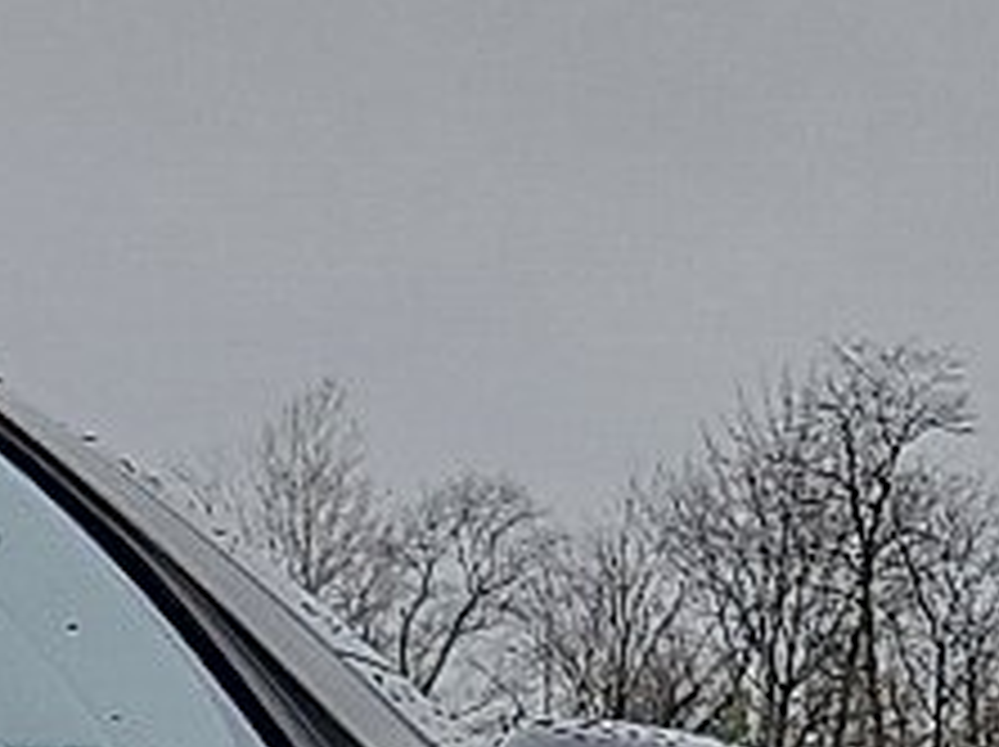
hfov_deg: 10.5
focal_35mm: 166
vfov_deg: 7.7
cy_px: 2250
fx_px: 4786
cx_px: -1287
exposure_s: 1/217
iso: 25
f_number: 1.8
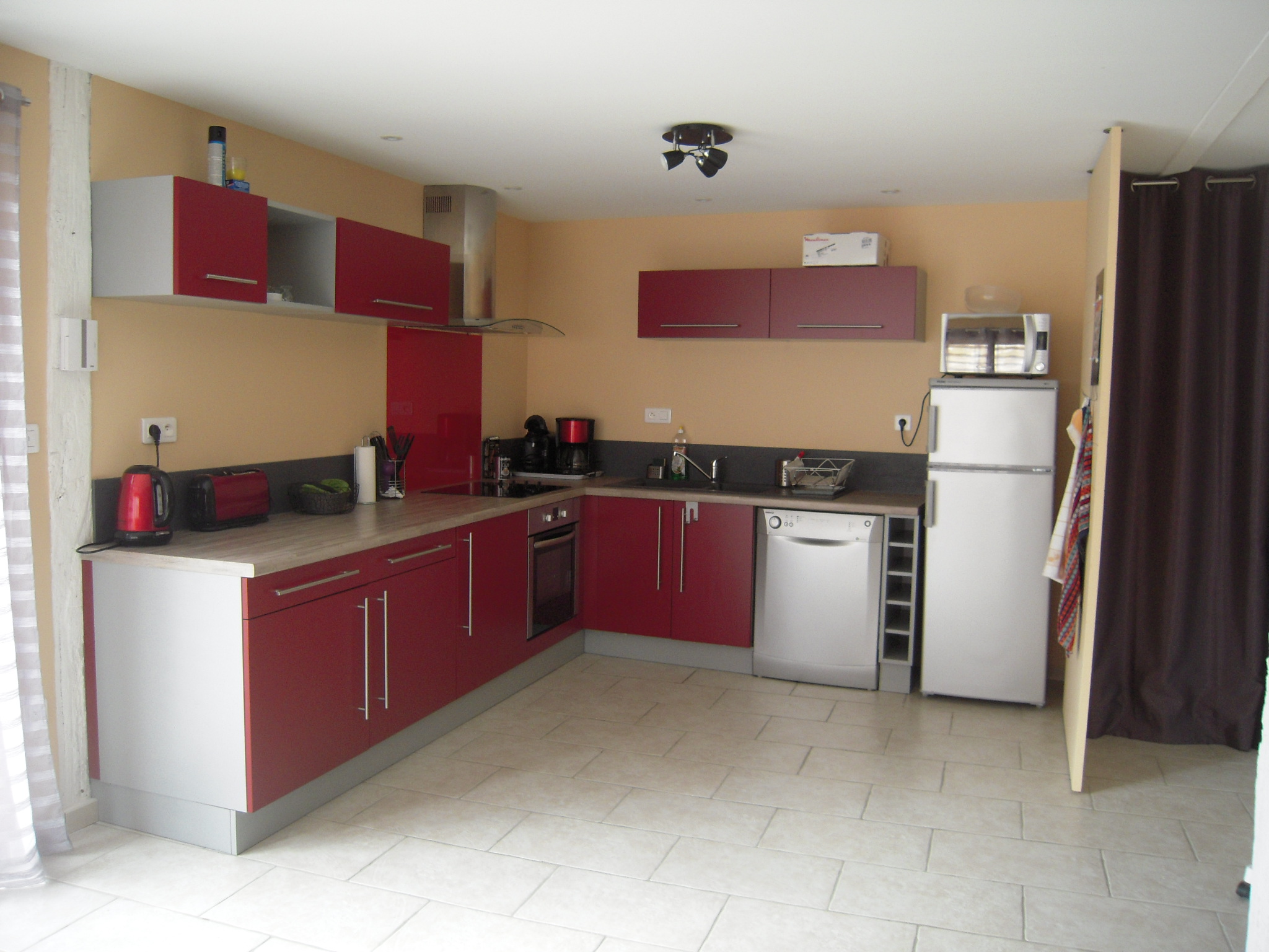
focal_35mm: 28
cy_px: 476
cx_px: 634
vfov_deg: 49.7
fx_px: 1026
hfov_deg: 63.4
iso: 250
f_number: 2.7
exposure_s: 1/30
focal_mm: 5
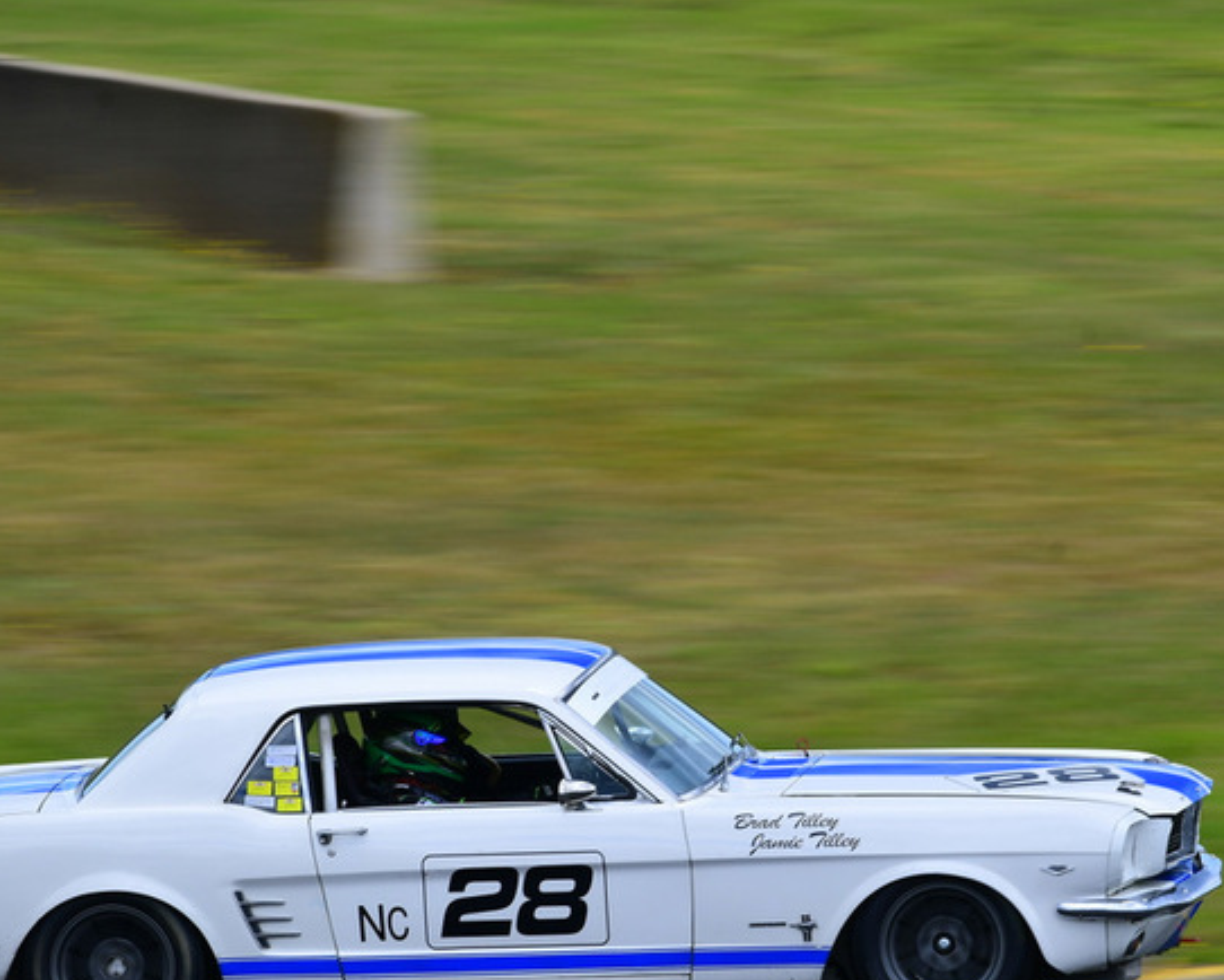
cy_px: 585
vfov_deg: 2.4
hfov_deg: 3.0
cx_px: 587
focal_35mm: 644
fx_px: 23338
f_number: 11
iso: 160
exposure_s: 1/125
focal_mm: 310
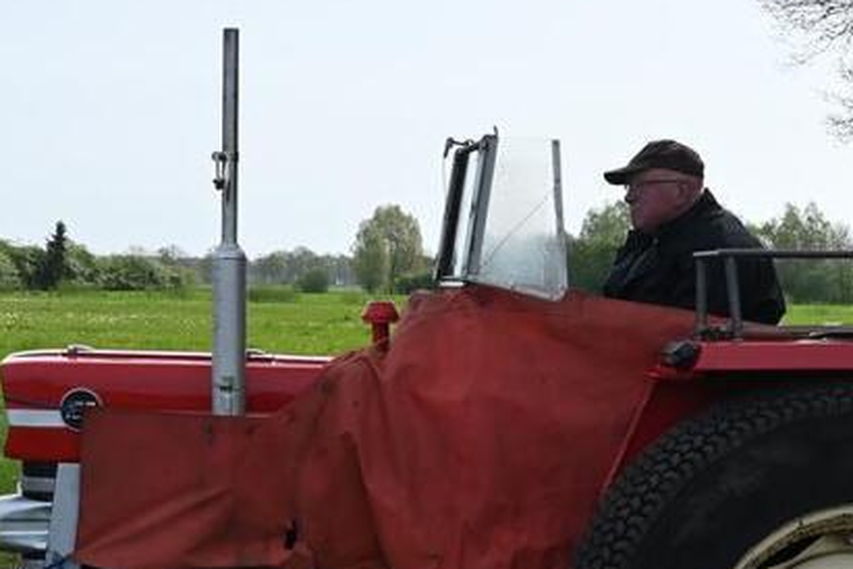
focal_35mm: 70
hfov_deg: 28.6
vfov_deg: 19.4
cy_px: 356
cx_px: 262
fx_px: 1658
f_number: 7.1
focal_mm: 19.5
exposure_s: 1/400
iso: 100
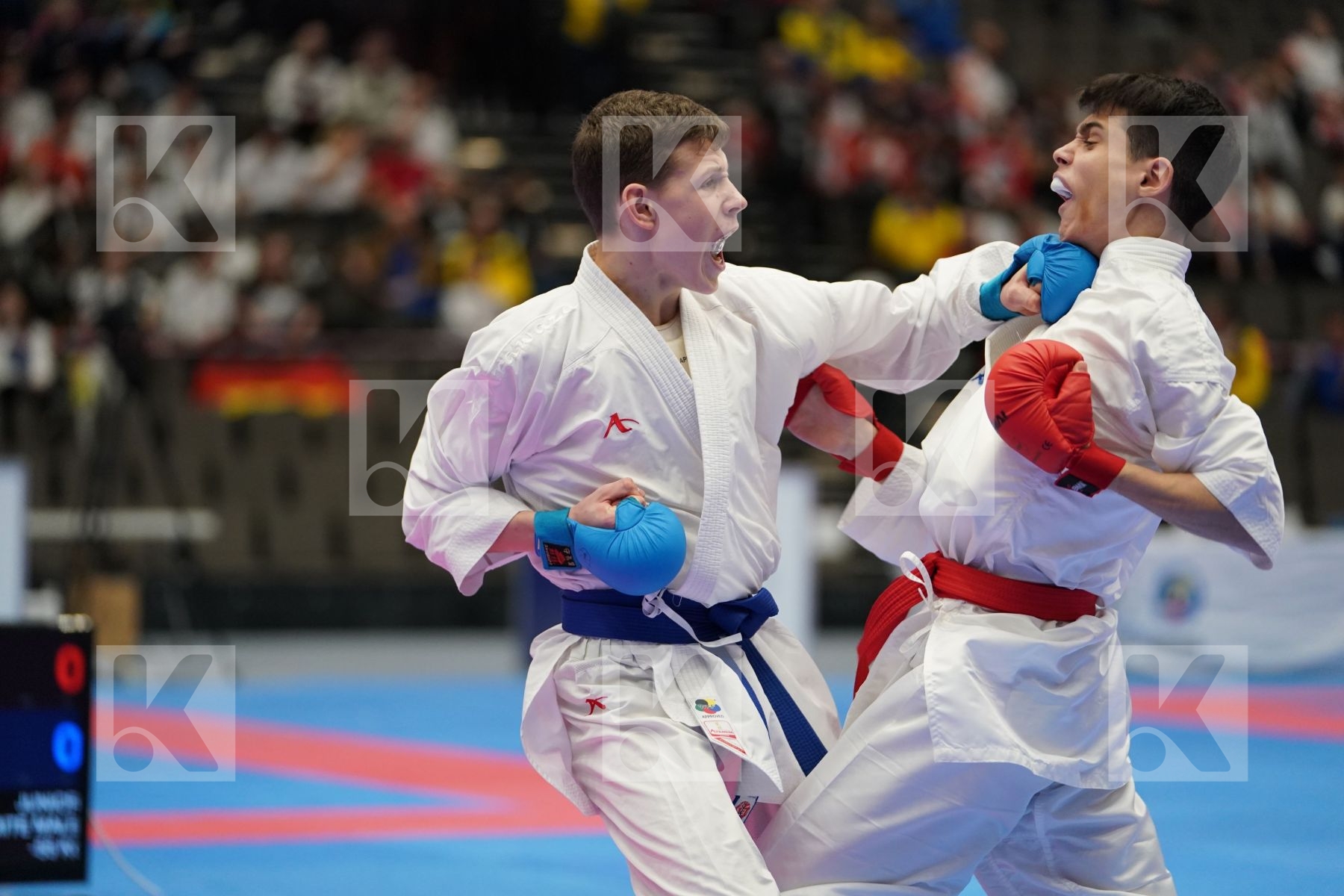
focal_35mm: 148
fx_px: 5525
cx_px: 672
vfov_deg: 9.3
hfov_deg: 13.9
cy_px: 448
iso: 2500
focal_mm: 148
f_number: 2.8
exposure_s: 1/1000
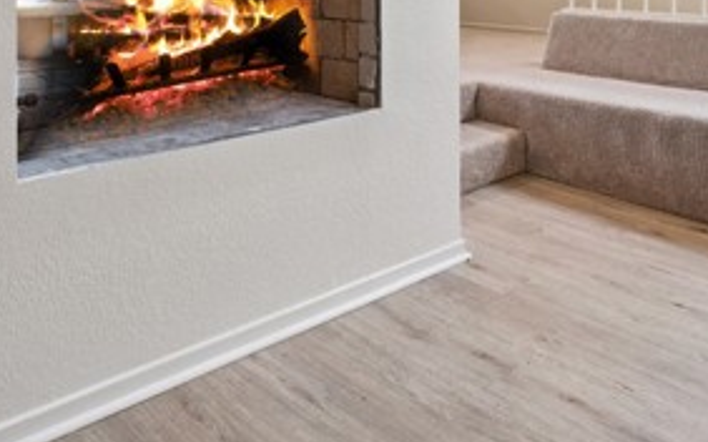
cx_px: 490
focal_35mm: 37
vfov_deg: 30.3
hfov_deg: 50.9
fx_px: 723
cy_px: -48
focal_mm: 16.2
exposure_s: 1/3.33
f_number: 13
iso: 100
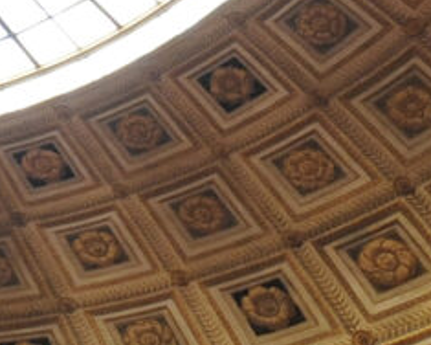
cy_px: 1079
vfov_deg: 10.0
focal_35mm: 109
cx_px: 376
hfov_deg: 17.4
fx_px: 1390
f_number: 6.3
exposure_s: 1/50
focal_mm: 14
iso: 2000
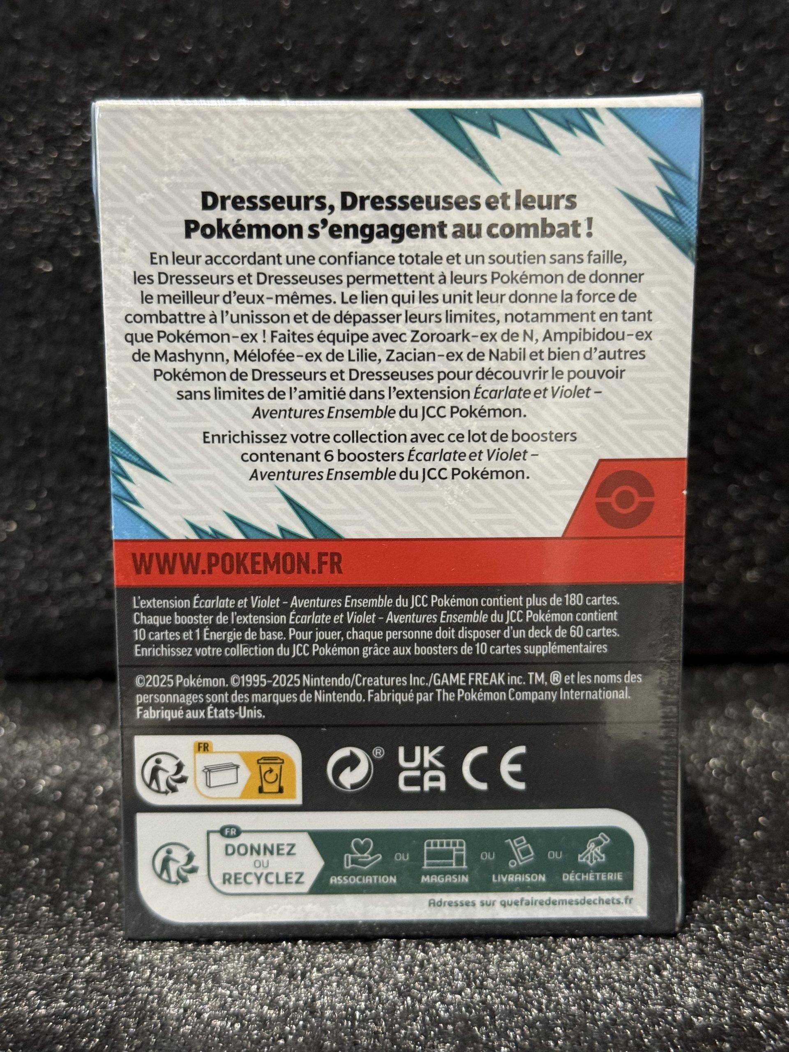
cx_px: 394
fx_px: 1459
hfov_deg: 30.3
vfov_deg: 39.7
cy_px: 526
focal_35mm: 48
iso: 200
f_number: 1.78
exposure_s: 1/50
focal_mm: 6.76
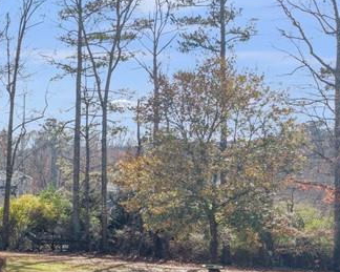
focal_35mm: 74
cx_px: -166
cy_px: 190
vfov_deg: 20.6
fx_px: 744
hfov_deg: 21.6
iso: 100
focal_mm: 8.67
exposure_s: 1/1250
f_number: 1.8
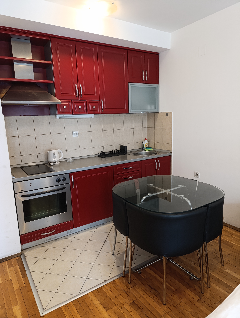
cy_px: 159
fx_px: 212
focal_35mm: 23
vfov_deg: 73.8
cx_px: 120
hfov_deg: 59.0
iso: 1250
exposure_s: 1/50
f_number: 1.6
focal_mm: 6.14
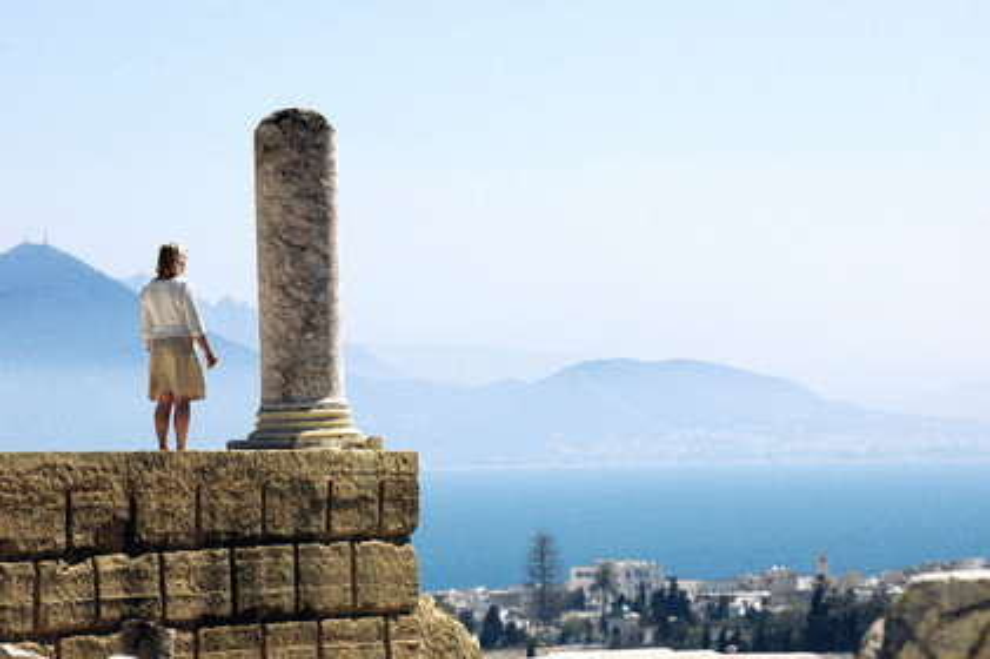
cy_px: 330
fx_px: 6389
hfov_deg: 8.9
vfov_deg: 5.9
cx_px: 495
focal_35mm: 232
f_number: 9
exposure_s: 1/1250
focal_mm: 155
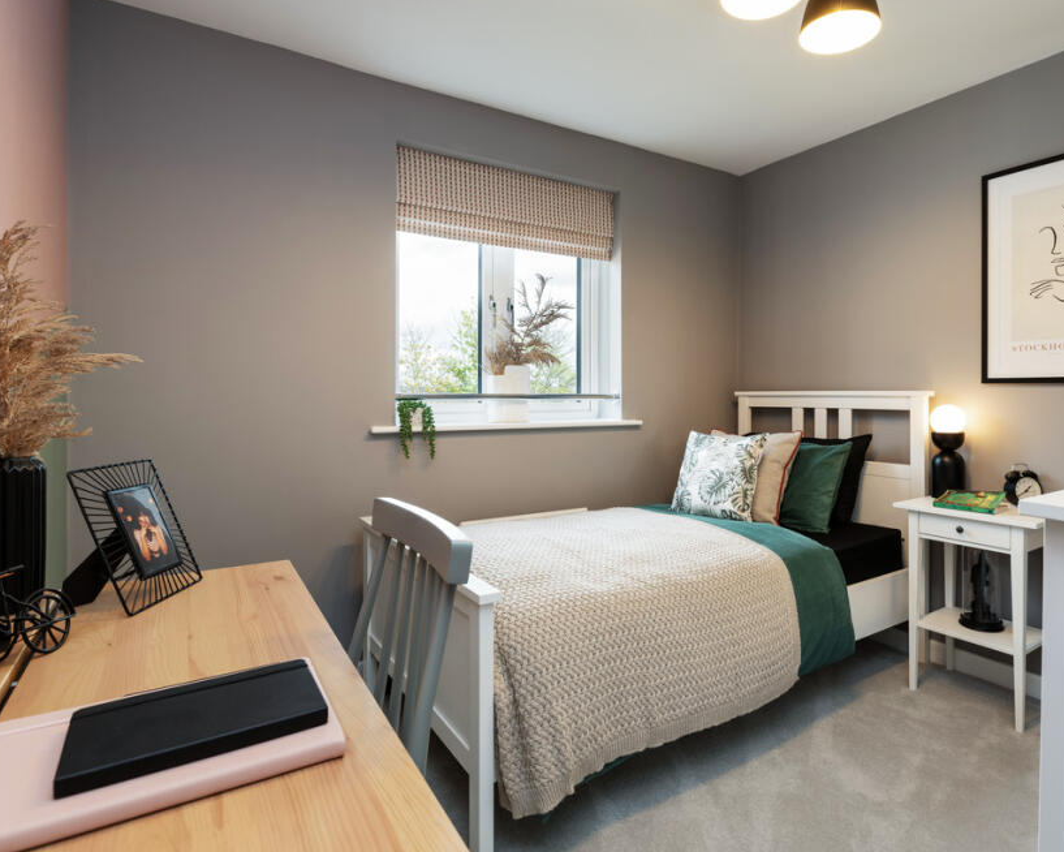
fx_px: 630
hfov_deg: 80.1
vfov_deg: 68.1
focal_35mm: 20
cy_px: 411
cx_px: 593
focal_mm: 17
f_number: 7.1
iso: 200
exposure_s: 1/8
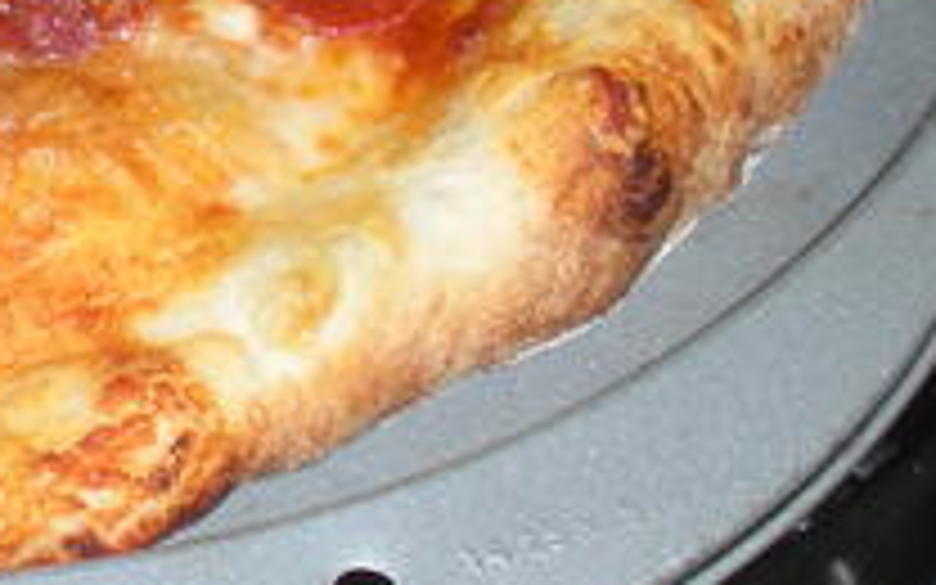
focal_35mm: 165
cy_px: -277
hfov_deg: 12.2
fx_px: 4209
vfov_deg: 7.8
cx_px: -410
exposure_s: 1/60
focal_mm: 6.3
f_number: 3.5
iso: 64
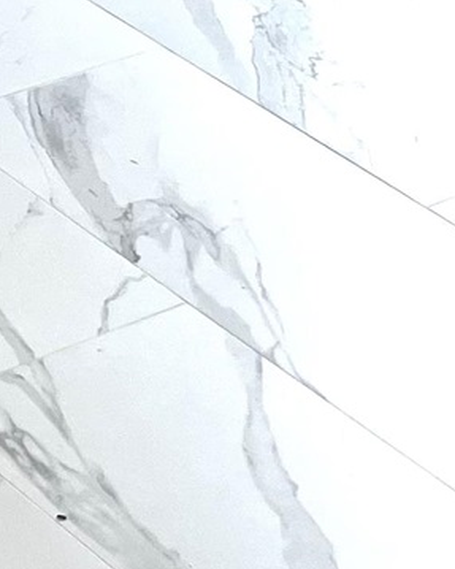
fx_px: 2745
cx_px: -899
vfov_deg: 9.8
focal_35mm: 163
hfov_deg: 8.1
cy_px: -992
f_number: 1.6
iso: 32
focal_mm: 4.2
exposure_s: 1/246
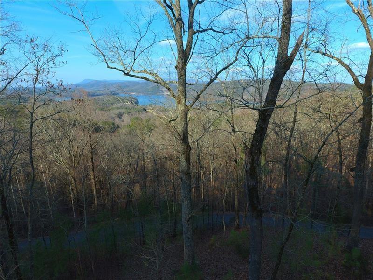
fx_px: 183
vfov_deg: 74.7
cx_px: 186
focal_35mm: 17
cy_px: 140
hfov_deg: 91.0
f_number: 2.8
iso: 100
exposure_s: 1/521
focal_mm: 3.15
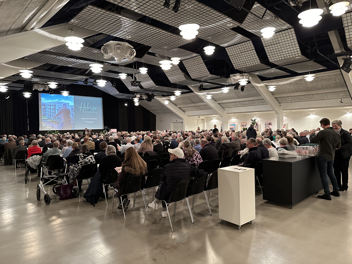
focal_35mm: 24
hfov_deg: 71.6
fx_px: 244
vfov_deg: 56.8
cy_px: 132
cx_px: 176
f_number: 1.78
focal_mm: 6.86
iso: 640
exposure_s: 1/50
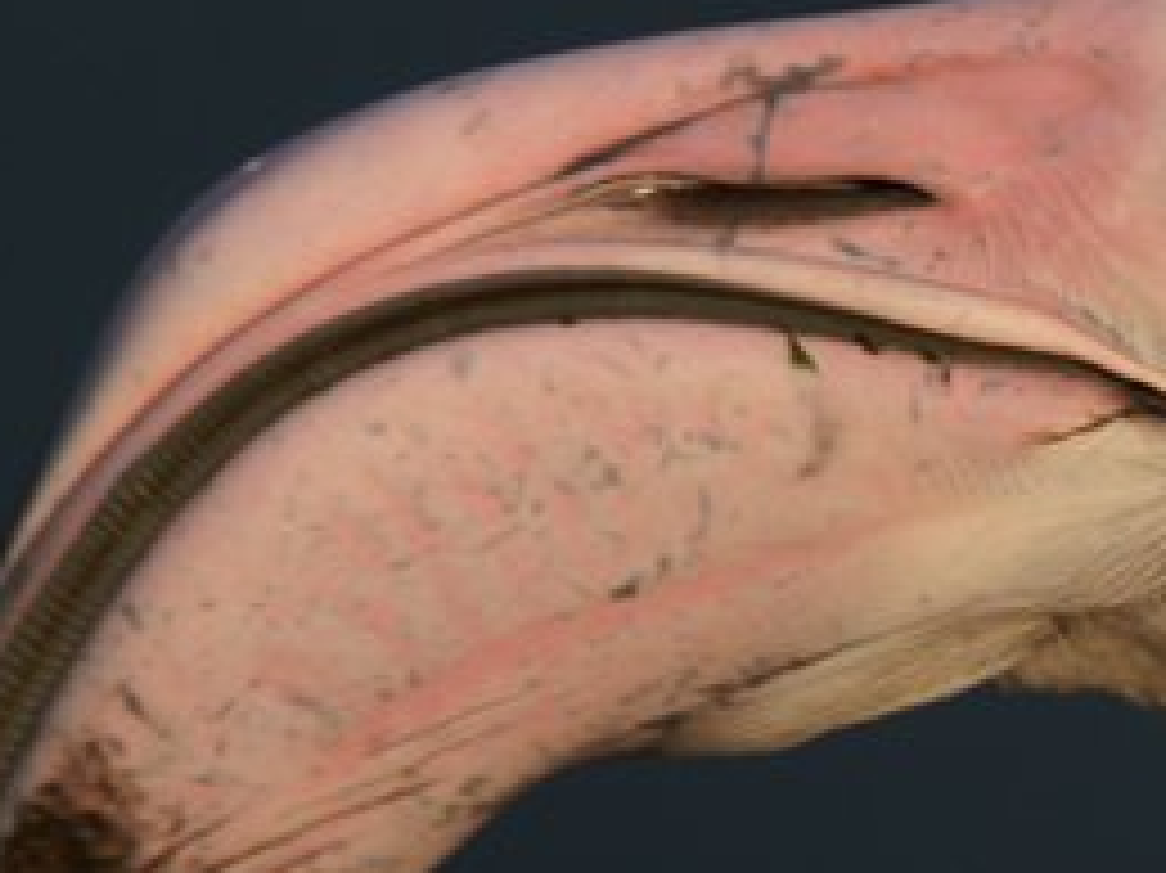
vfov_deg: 0.7
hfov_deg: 0.9
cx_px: 1202
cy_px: 756
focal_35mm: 2226
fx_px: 74946
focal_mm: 500
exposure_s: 1/200
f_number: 11
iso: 100
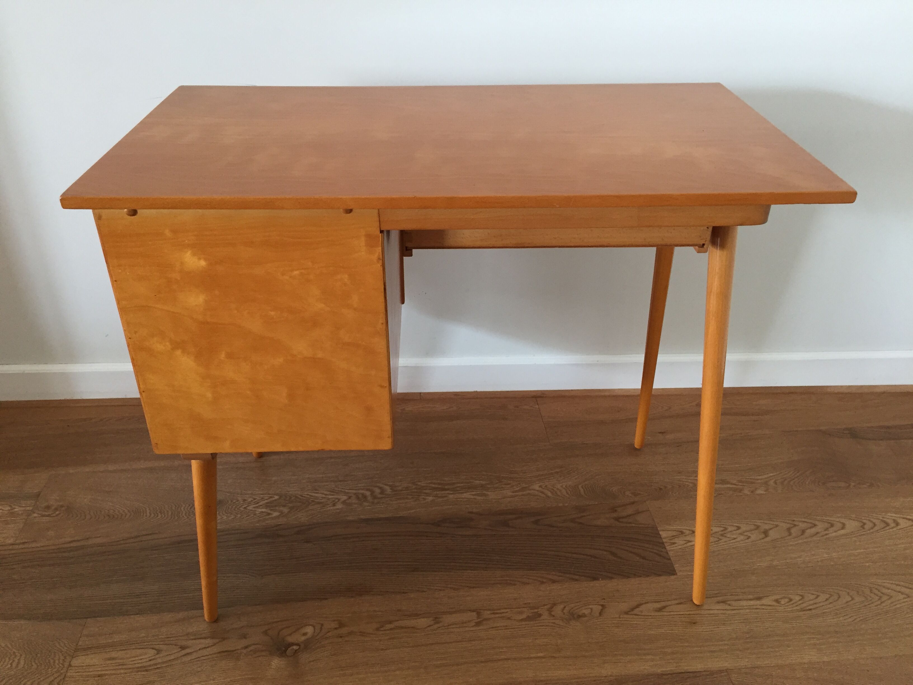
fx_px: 765
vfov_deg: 48.2
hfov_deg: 61.7
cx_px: 456
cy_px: 342
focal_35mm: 29
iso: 80
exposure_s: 1/33
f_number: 2.2
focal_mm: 4.15
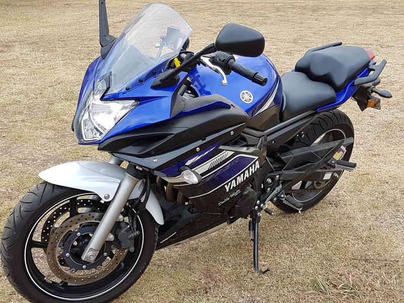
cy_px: 152
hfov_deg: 67.3
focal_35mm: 26
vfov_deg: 53.1
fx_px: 303
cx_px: 202
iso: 40
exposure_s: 1/239
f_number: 1.7
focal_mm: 4.2
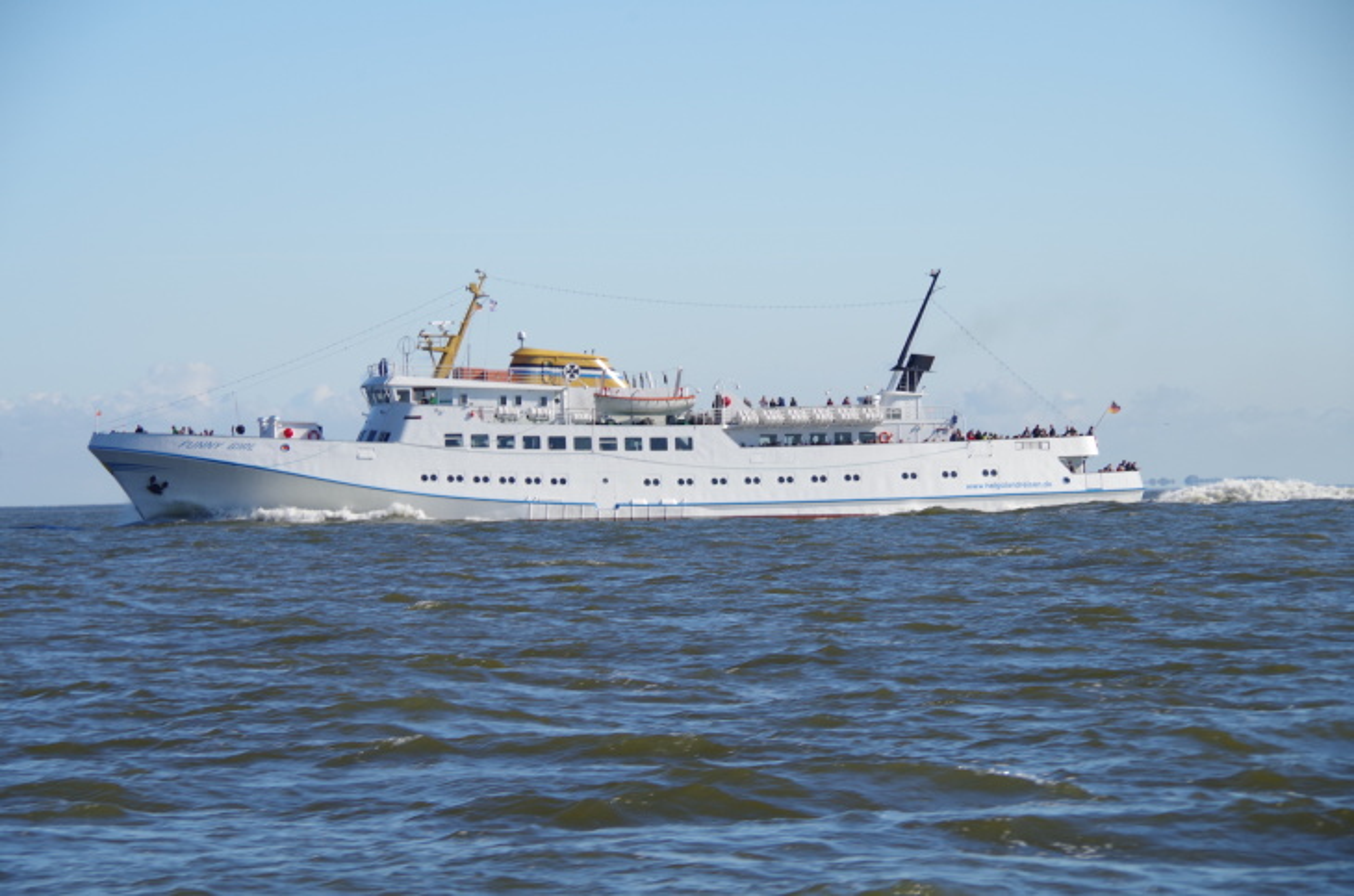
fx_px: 5628
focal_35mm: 150
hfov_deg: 13.7
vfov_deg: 9.1
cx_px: 677
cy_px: 448
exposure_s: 1/125
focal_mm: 100
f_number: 10
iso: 200
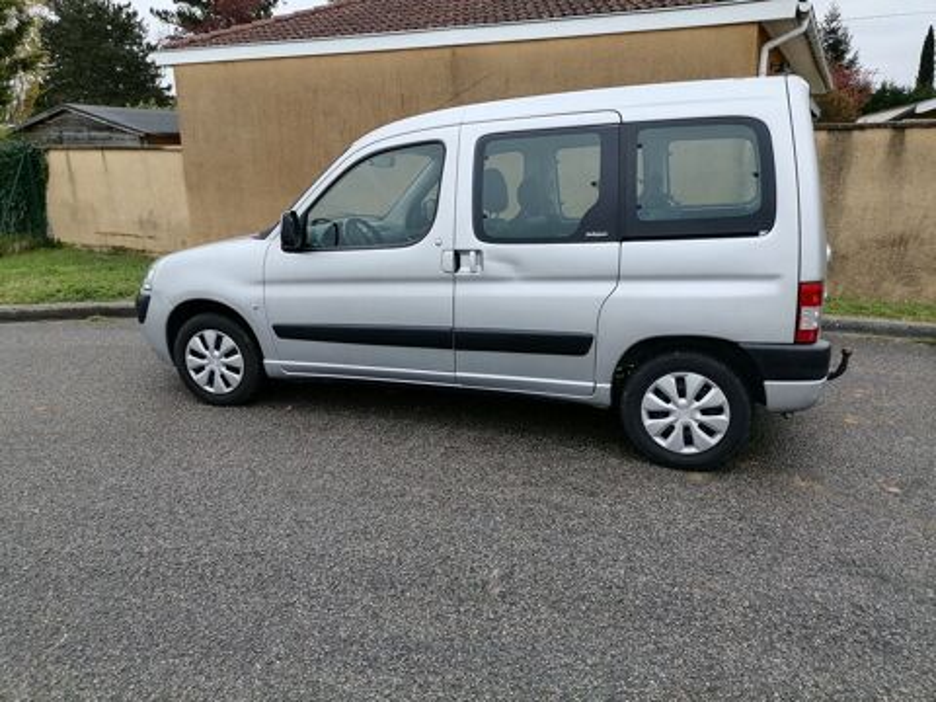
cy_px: 351
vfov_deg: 53.1
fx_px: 703
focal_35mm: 26
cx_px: 468
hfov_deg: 67.3
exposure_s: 1/466
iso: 50
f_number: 1.8
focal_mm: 5.4
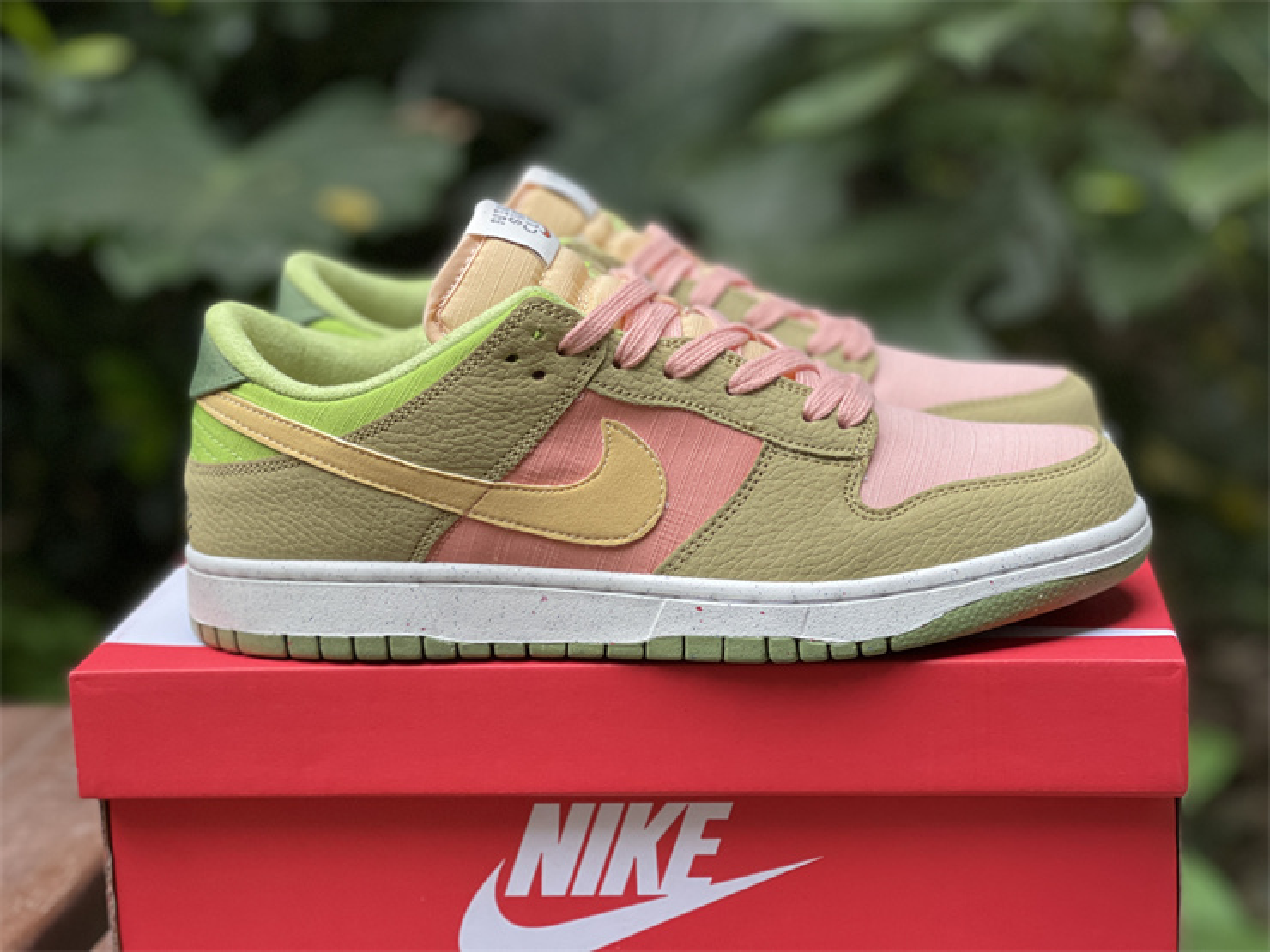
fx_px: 2348
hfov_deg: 30.3
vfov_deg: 22.9
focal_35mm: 64
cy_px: 476
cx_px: 635
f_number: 2.2
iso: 125
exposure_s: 1/121
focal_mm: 7.5
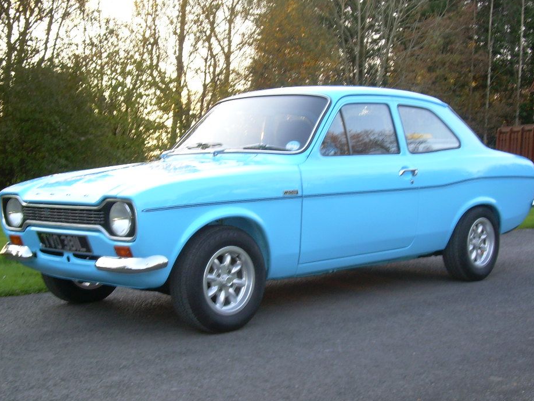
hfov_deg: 32.7
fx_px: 910
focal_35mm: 59
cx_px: 275
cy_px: 203
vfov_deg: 24.8
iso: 50
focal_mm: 8.9
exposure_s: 1/30
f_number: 3.2
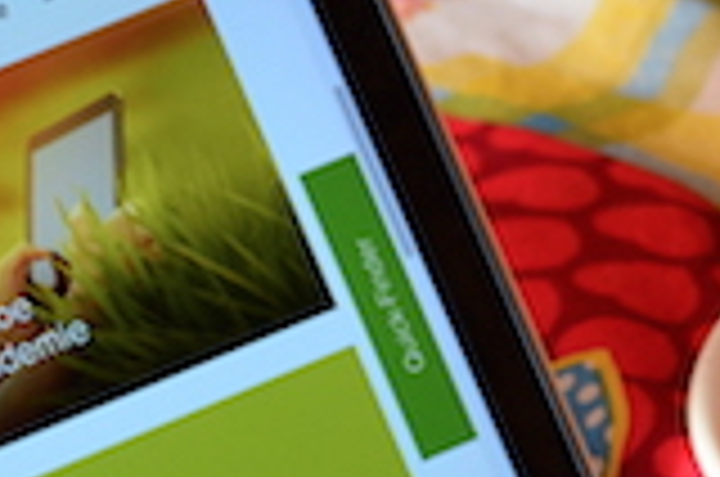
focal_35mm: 478
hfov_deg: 4.3
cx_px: 423
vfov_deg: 2.9
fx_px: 9538
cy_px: 763
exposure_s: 1/200
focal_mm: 85
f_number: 4.2
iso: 640
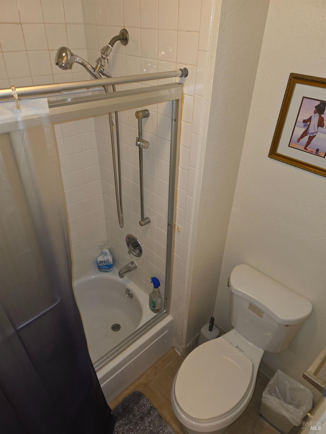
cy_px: 217
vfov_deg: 73.9
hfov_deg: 58.9
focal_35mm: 23
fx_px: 289
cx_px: 163
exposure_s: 1/40
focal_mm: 6.3
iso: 100
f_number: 1.7
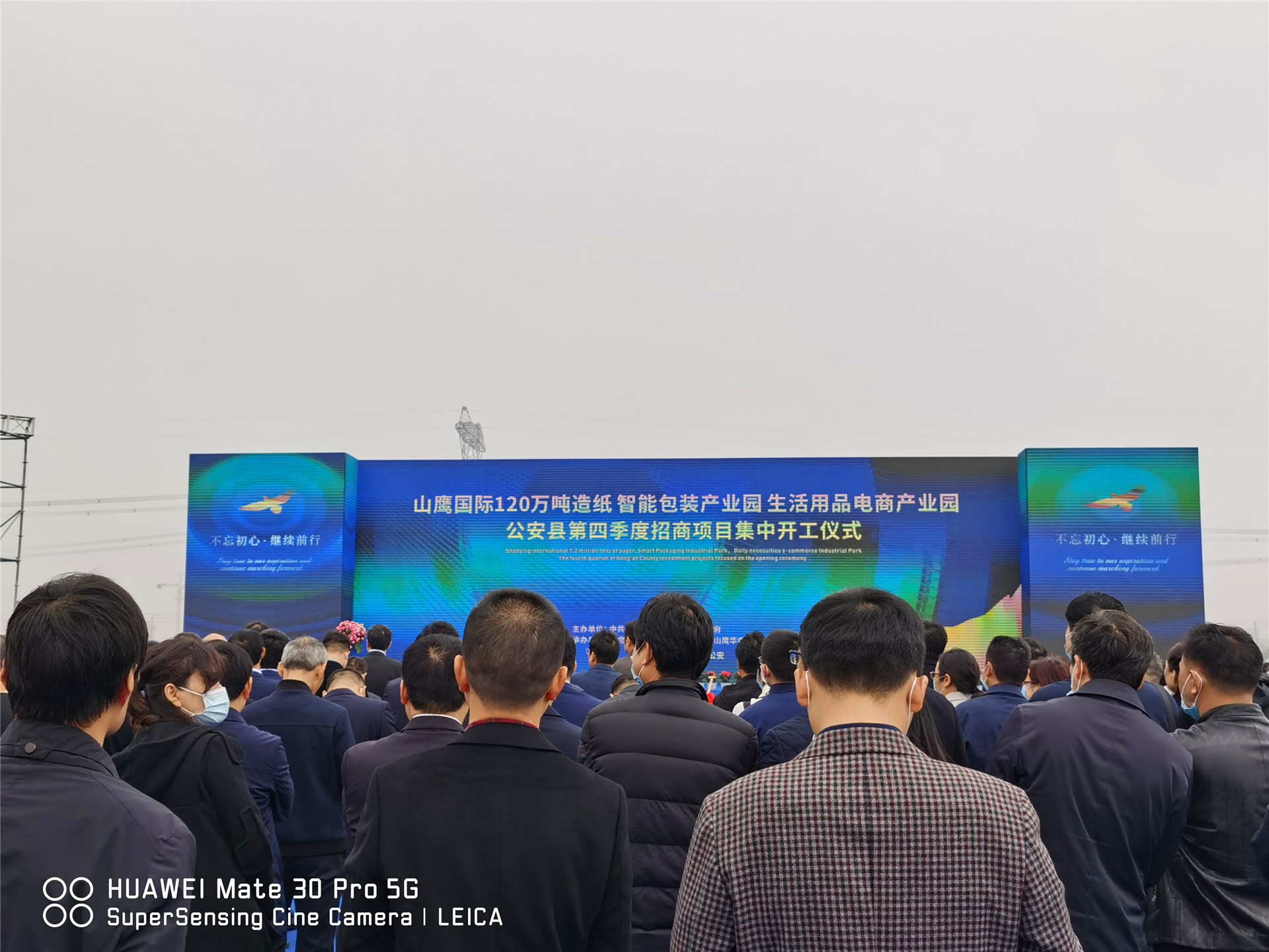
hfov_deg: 47.9
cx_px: 634
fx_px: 1430
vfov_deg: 36.8
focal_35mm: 39
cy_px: 476
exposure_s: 1/1138
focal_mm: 5.56
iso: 50
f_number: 1.6
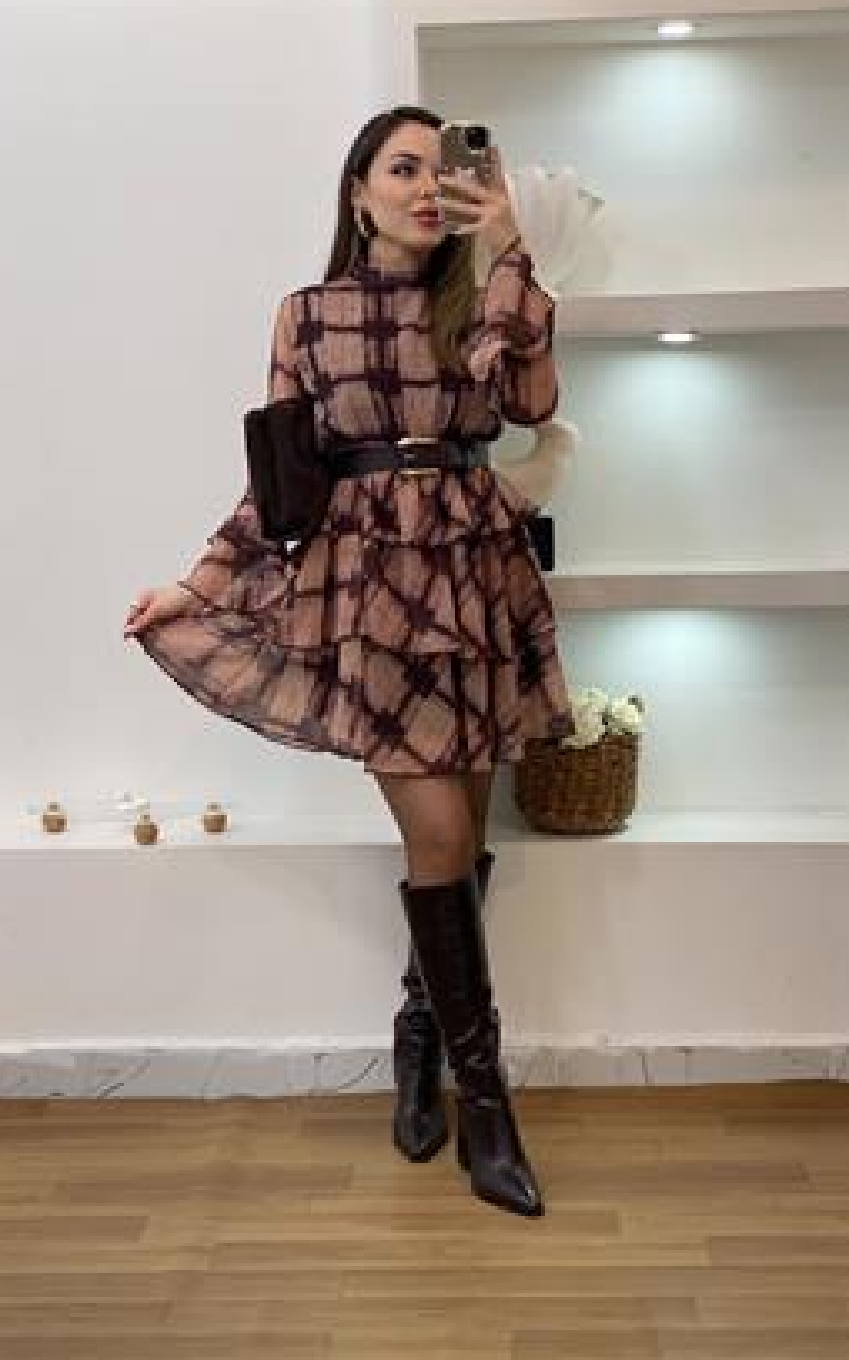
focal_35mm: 56
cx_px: 428
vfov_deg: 36.3
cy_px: 677
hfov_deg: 23.1
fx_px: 2075
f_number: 2
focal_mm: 6
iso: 80
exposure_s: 1/100
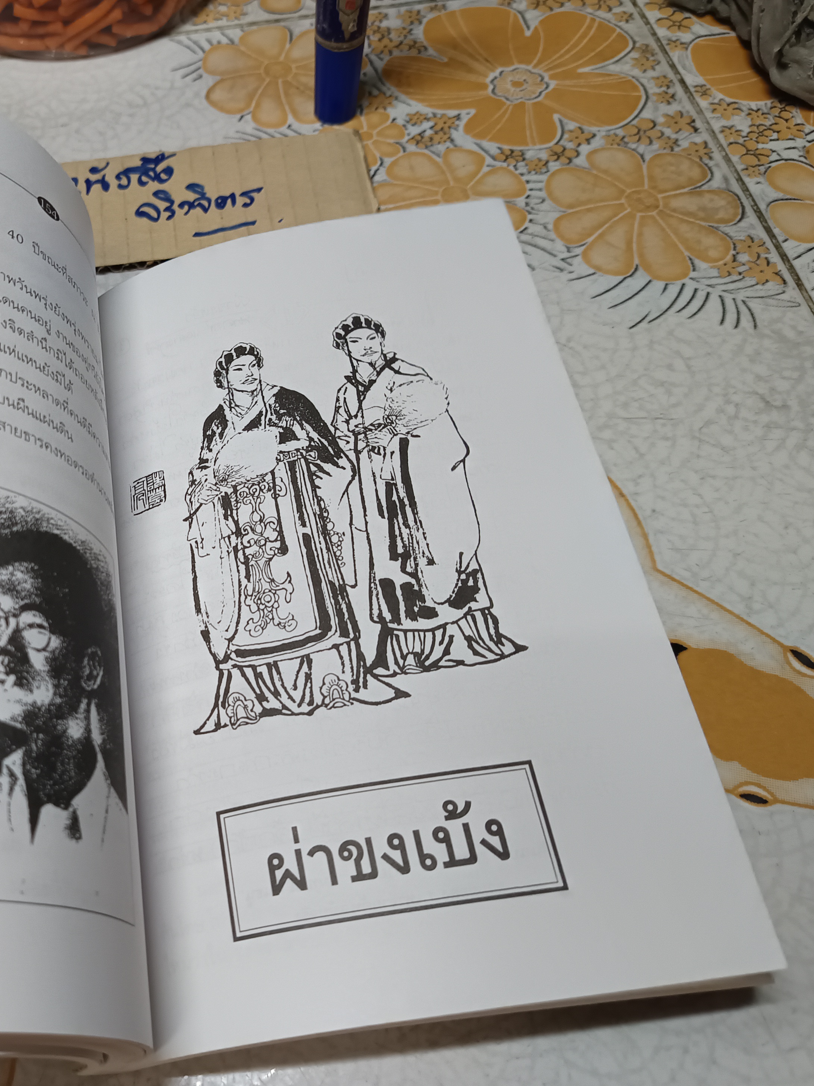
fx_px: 1035
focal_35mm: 33
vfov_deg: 55.3
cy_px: 554
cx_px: 173
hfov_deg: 41.3
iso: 1100
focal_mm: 5.31
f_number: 1.7
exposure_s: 1/50
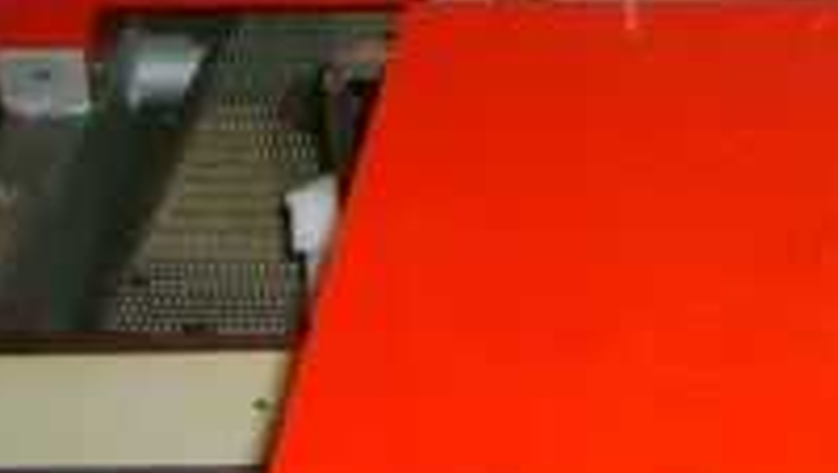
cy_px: -205
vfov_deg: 9.7
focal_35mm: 122
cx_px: 922
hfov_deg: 17.0
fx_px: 2714
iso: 100
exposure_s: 1/30
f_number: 2.8
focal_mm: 5.8
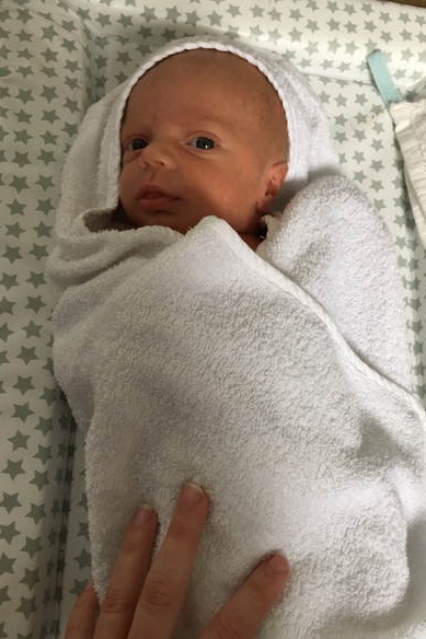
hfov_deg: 42.3
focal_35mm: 31
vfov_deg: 60.3
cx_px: 222
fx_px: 551
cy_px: 326
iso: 32
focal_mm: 4.15
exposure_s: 1/33
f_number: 2.2
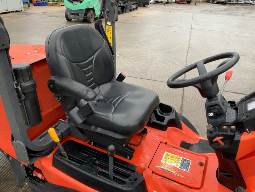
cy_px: 96
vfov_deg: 48.2
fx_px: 214
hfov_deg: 61.7
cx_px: 128
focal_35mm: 29
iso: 64
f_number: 1.8
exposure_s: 1/122
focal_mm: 3
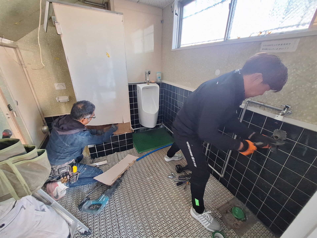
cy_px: 119
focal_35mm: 13
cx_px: 158
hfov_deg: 106.2
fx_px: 119
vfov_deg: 89.9
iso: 250
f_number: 2.2
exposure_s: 1/25
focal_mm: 1.74
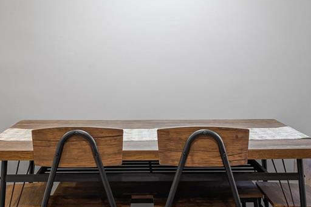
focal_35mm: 56
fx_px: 484
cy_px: 61
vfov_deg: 24.0
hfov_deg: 35.6
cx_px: 131
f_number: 9
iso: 250
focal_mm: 14
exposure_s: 1/1.25
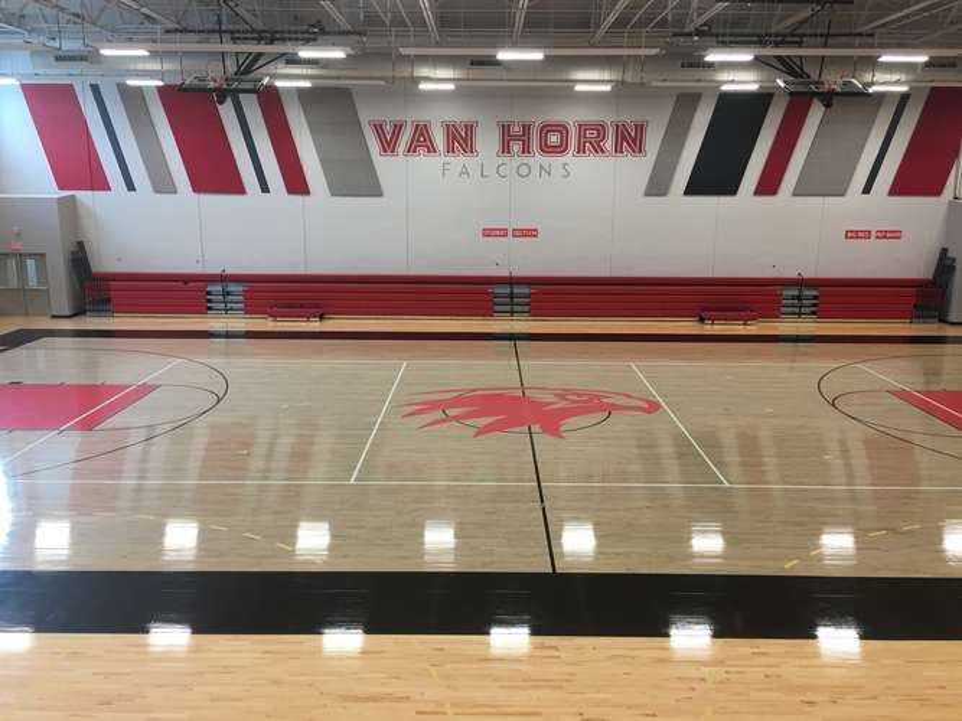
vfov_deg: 48.2
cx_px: 481
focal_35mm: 29
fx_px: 806
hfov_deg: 61.7
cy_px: 360
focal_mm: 4.15
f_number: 2.2
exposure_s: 1/30
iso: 32
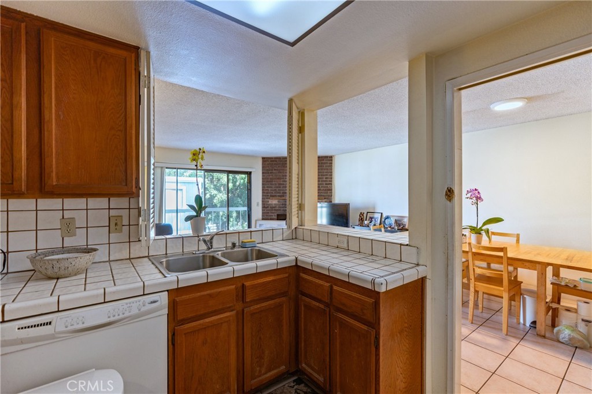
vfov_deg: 73.7
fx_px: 263
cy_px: 197
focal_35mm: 16
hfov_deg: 96.8
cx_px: 296
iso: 125
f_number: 2.8
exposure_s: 1/25
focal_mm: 16
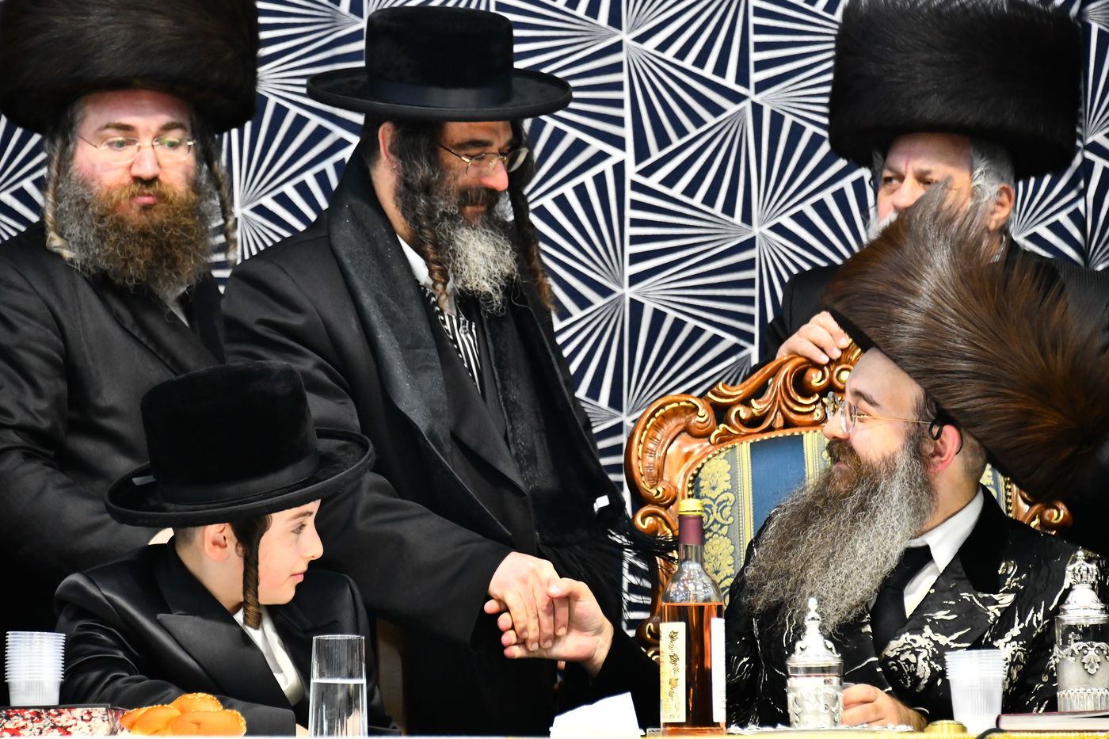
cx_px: 554
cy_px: 370
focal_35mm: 200
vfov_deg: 6.9
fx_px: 6160
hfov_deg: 10.3
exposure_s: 1/160
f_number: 5.6
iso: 3200
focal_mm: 200
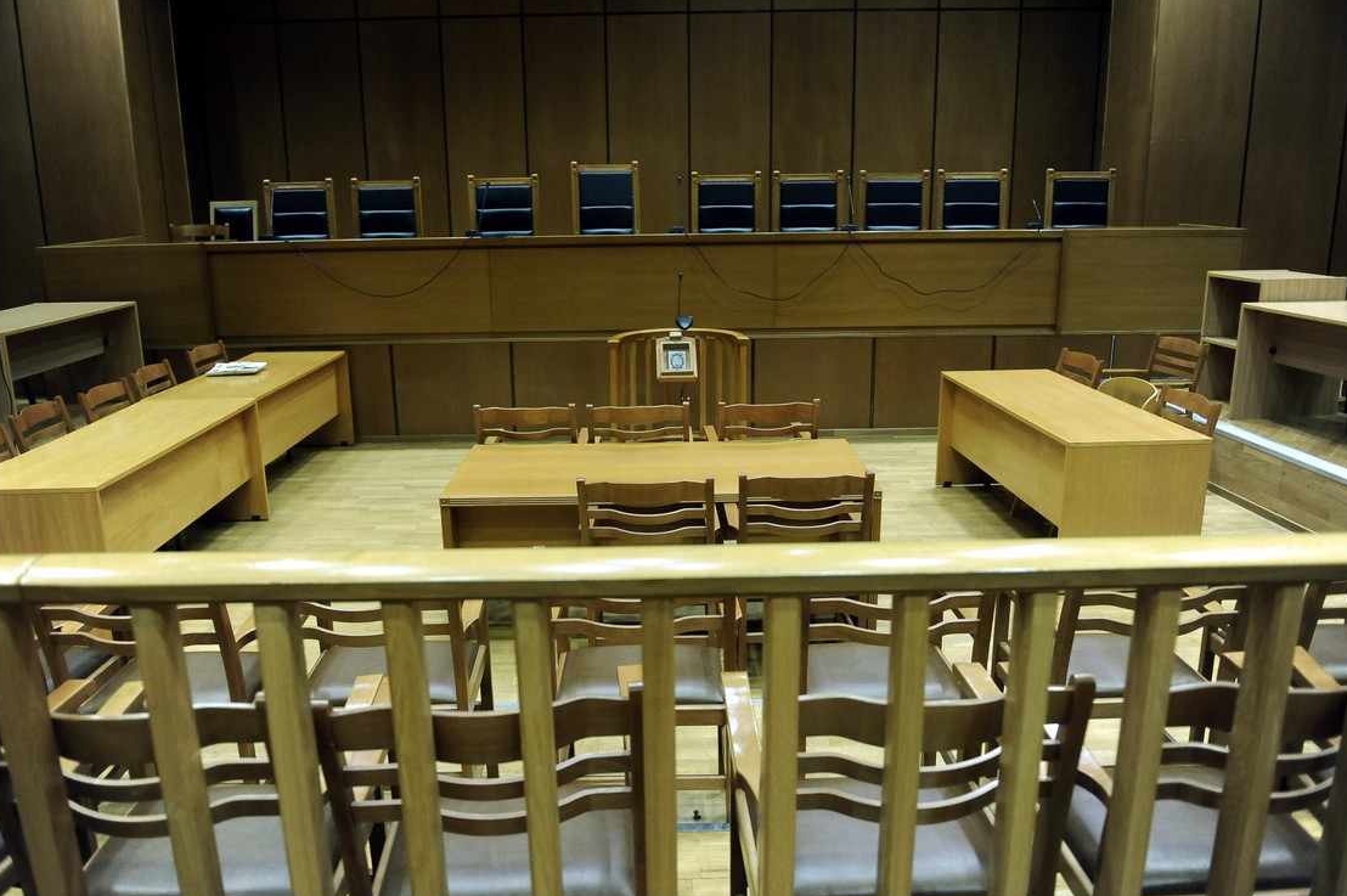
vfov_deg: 49.5
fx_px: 972
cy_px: 422
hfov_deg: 69.4
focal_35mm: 26
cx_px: 654
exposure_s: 1/80
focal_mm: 24
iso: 3200
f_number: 2.8
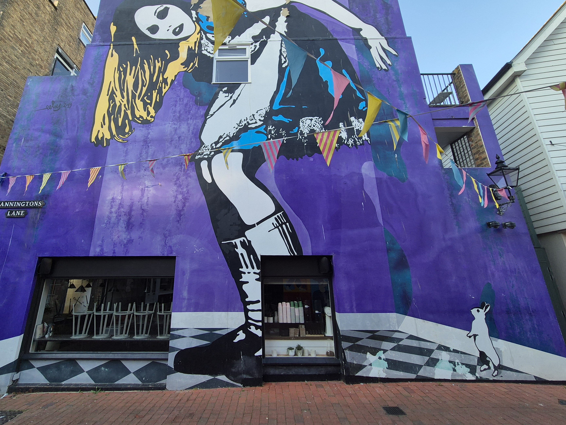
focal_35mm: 15
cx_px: 248
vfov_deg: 81.5
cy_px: 192
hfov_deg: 97.7
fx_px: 245
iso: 50
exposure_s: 1/228
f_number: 2.2
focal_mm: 2.2
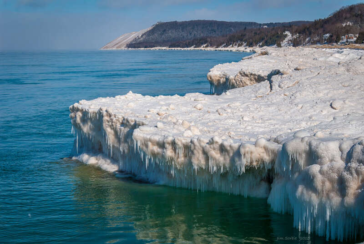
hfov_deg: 27.0
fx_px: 759
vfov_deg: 18.2
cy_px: 122
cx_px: 182
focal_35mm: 75
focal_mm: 50
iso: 100
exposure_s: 1/500
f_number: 13
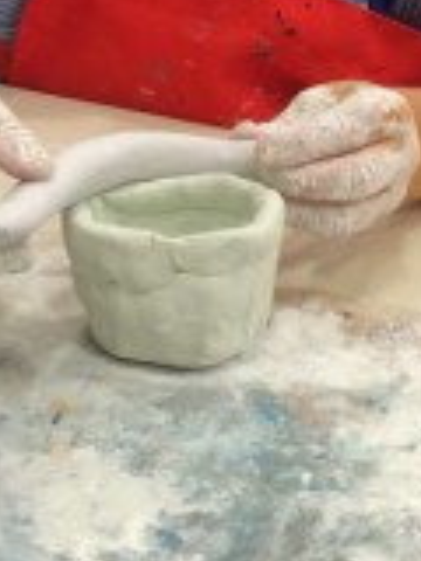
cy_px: 195
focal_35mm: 104
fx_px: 1686
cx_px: 298
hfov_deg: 14.2
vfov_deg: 18.9
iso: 64
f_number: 2.2
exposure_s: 1/30
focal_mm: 4.15
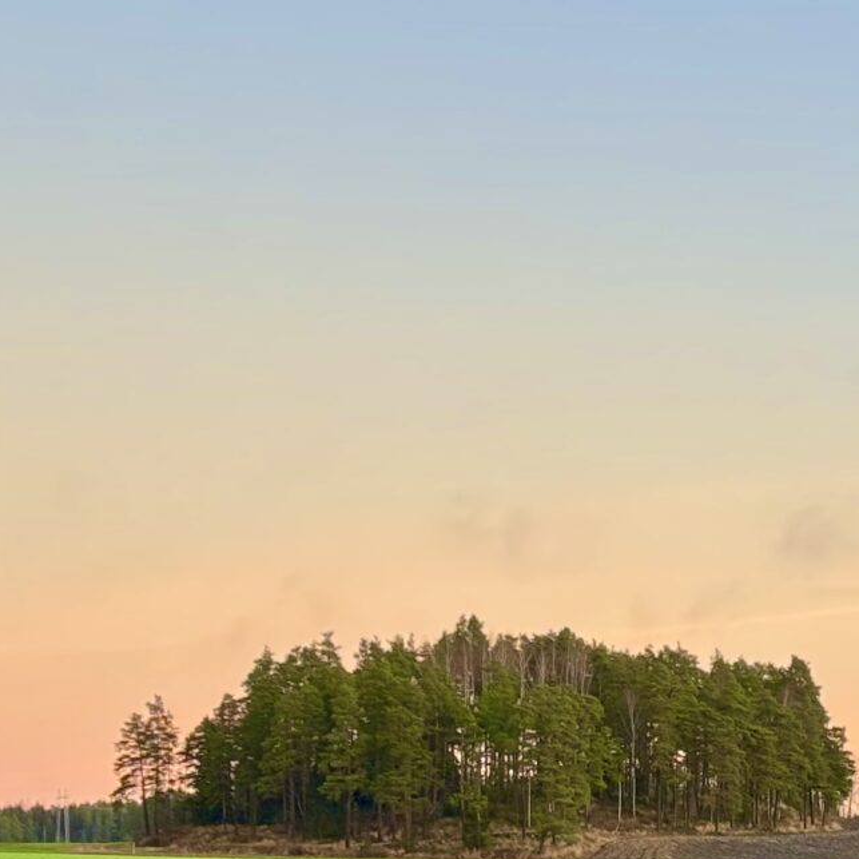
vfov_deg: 13.0
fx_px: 3706
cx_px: 1075
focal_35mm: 132
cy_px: 895
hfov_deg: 12.8
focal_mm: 6.76
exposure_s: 1/60
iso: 100
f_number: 1.78
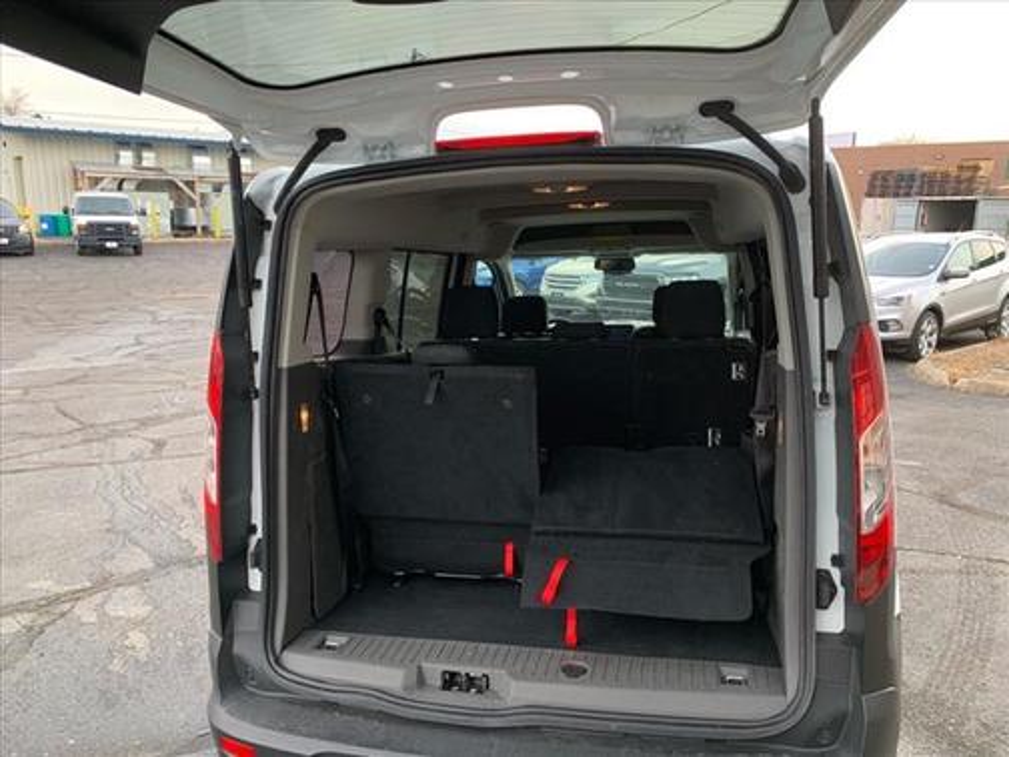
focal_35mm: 26
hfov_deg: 67.3
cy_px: 378
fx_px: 758
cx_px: 504
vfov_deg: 53.1
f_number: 1.8
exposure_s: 1/121
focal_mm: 4.25
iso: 50
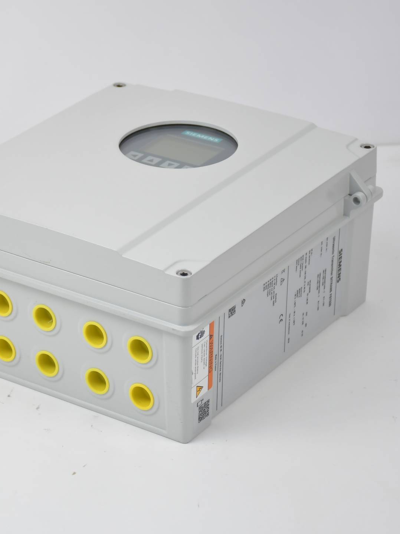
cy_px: 267
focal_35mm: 130
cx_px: 119
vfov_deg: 15.2
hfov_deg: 11.4
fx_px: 2004
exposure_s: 1/100
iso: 450
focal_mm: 60
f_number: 5
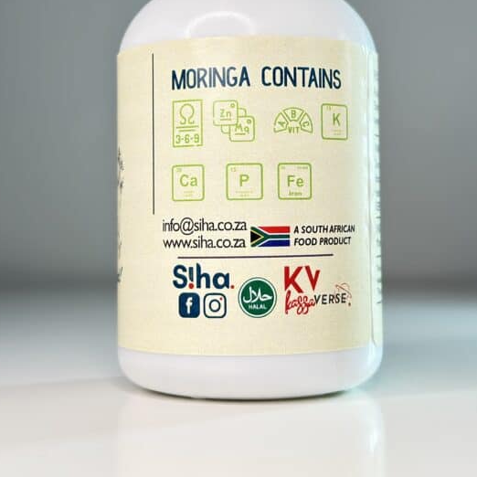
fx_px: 1013
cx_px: 246
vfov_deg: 26.3
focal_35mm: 65
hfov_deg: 26.5
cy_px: 143
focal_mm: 6.86
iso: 125
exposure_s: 1/126
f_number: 1.78
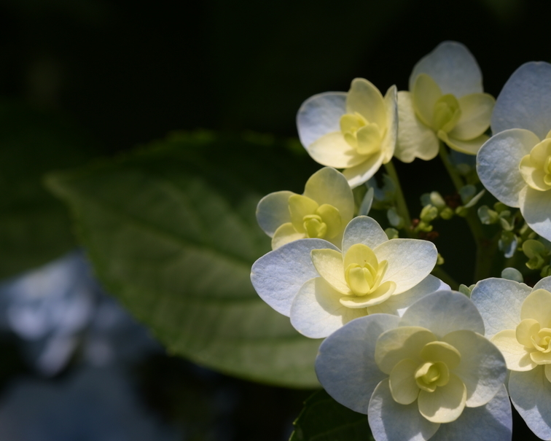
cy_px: 274
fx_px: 3278
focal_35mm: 201
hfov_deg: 9.6
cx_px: 396
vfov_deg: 7.7
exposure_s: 1/800
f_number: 8
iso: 400
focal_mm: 135
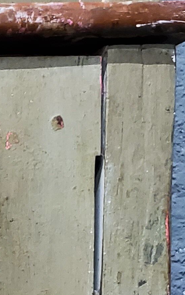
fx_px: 1008
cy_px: 363
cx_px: -288
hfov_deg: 9.2
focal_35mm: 125
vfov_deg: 16.0
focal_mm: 4.3
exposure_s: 1/50
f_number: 1.5
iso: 500
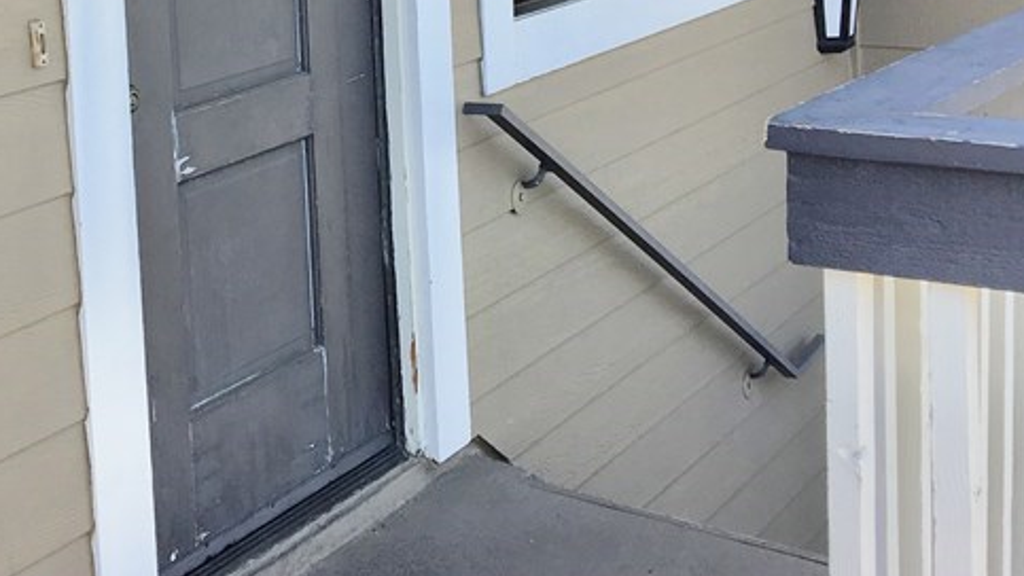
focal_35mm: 67
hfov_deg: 30.8
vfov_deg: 17.1
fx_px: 1820
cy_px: -136
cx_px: 225
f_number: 2.2
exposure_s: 1/396
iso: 25
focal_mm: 4.15
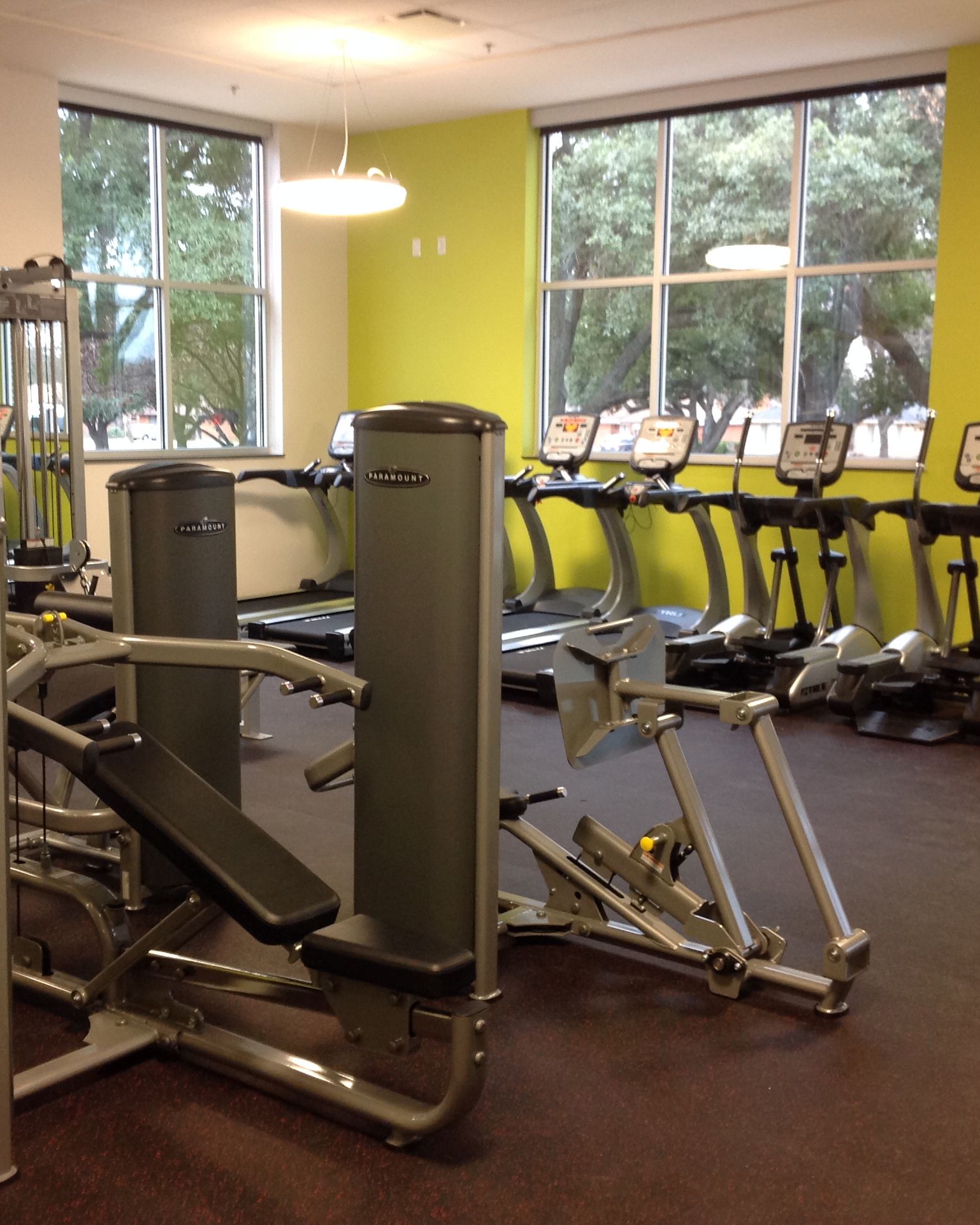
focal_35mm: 46
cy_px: 616
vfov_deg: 40.3
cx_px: 425
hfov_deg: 32.7
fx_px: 1667
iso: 100
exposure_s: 1/15
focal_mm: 4.28
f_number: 2.4
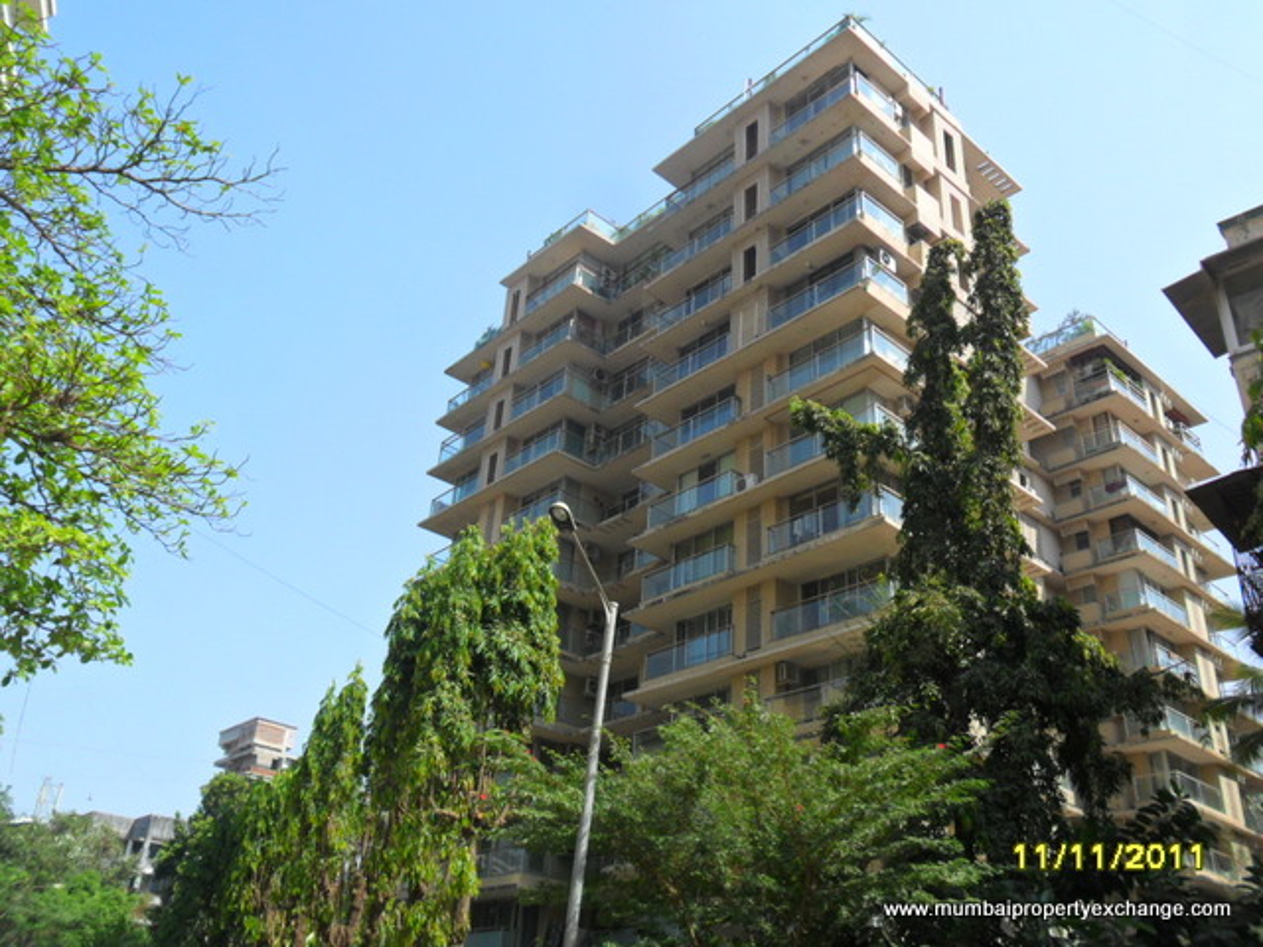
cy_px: 474
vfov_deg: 44.2
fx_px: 1168
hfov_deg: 56.8
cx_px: 632
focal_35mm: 32
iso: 100
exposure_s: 1/500
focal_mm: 5.7
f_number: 3.7
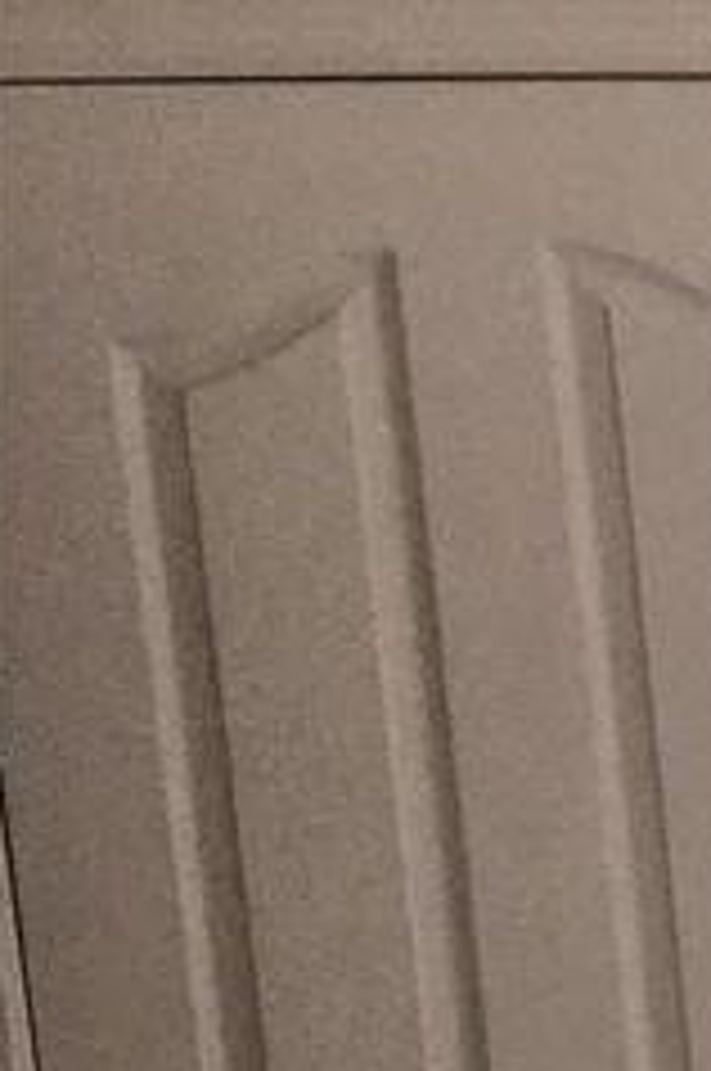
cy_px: 936
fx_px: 3862
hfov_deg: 8.4
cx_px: 2290
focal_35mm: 130
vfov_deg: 15.6
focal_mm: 4.15
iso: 25
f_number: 2.2
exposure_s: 1/40
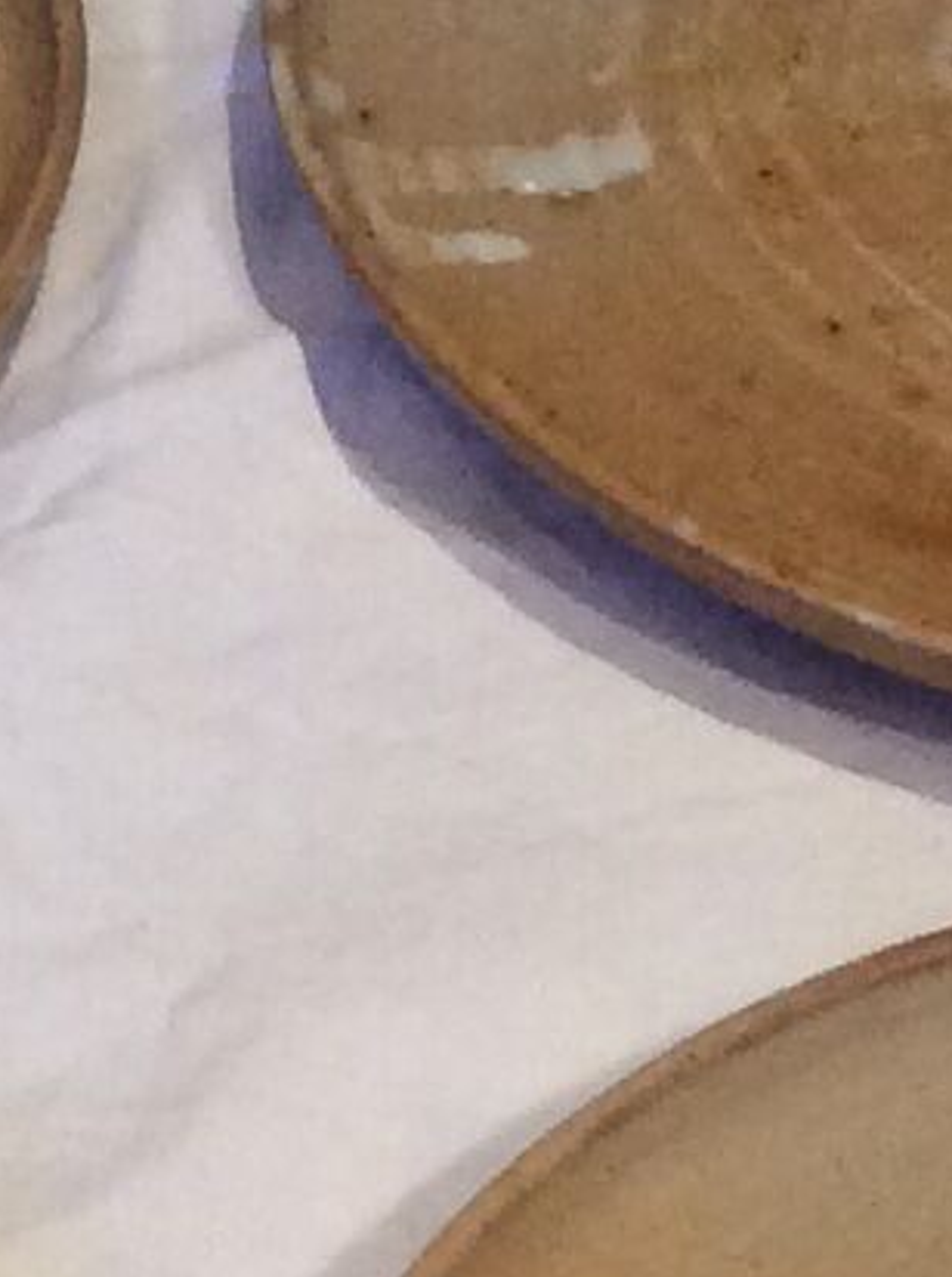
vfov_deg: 9.8
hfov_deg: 7.4
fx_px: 7397
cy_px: 1429
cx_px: 253
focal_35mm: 201
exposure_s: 1/25
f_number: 2.4
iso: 125
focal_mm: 3.3
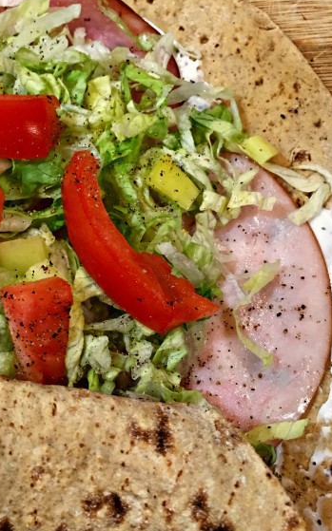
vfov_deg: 45.3
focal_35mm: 44
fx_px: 637
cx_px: 88
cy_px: 264
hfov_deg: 28.8
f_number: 2.2
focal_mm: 4.15
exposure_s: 1/15
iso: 64
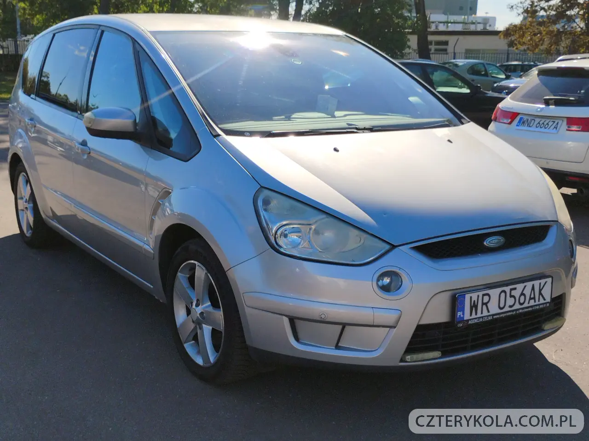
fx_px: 476
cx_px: 294
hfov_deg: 63.5
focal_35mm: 28
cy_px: 220
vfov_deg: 49.7
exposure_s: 1/1176
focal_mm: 4.26
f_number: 1.8
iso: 100
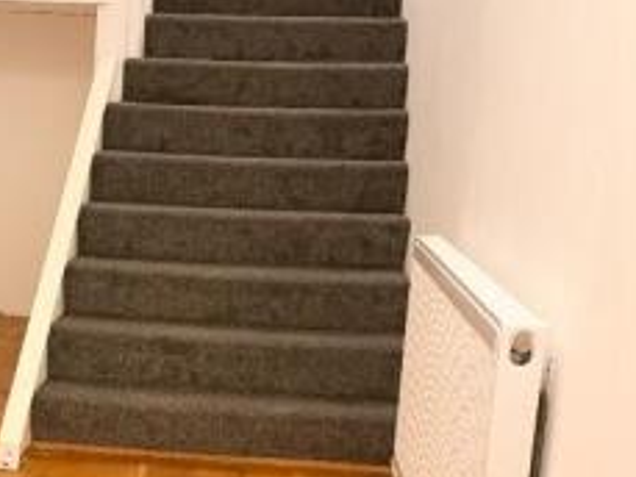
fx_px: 1121
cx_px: 85
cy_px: 379
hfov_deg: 30.5
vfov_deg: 23.7
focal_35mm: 61
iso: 250
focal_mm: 6.76
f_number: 1.78
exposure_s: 1/50
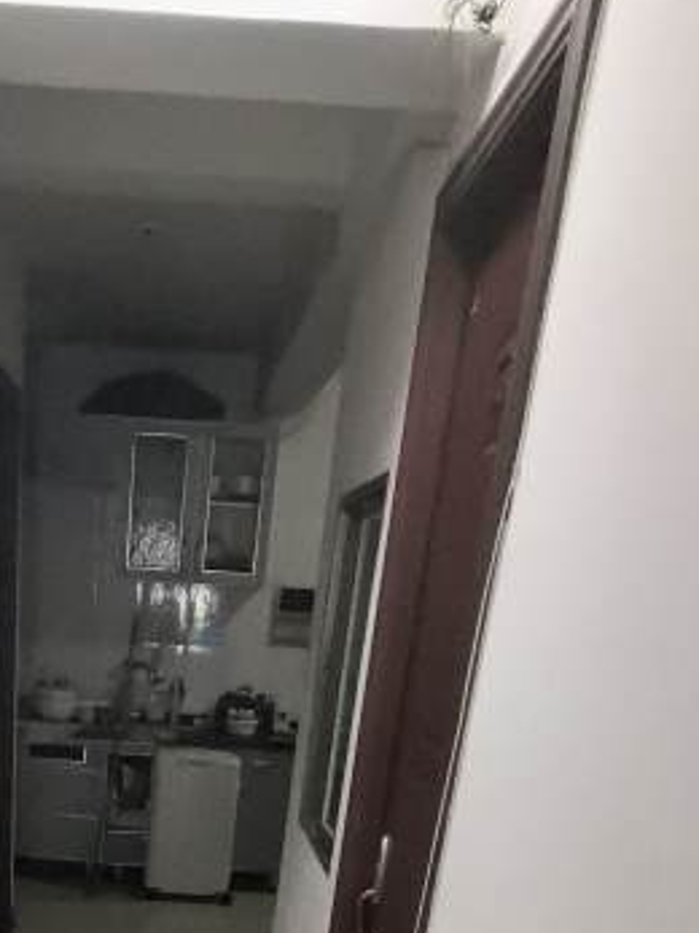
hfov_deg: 34.5
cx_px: 108
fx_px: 1078
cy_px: 1179
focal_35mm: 40
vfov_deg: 34.7
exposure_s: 1/50
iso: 400
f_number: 2.2
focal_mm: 1.95
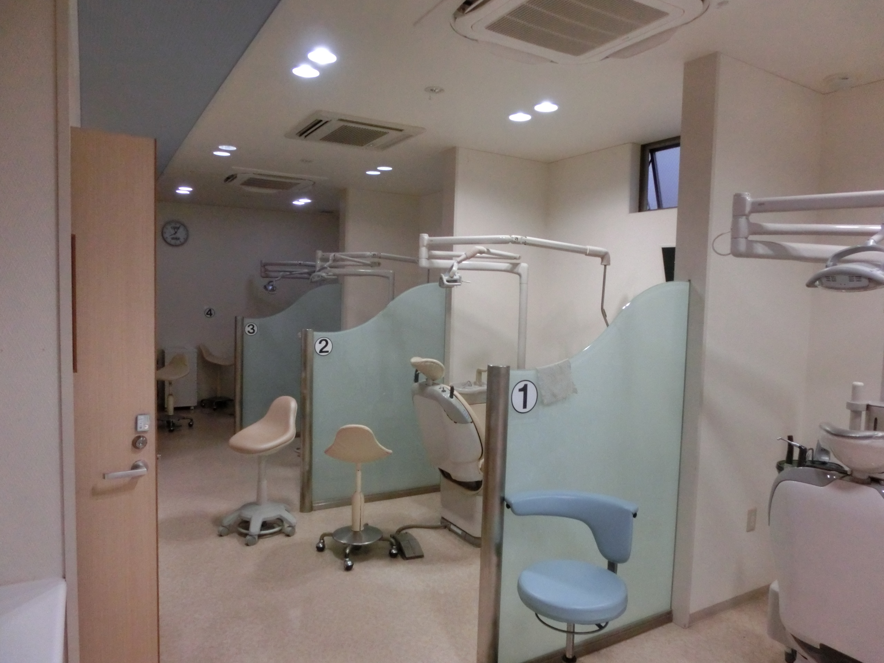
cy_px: 332
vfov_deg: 56.8
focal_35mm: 24
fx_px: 613
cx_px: 442
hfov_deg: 71.6
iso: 500
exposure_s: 1/125
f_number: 3
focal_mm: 4.24
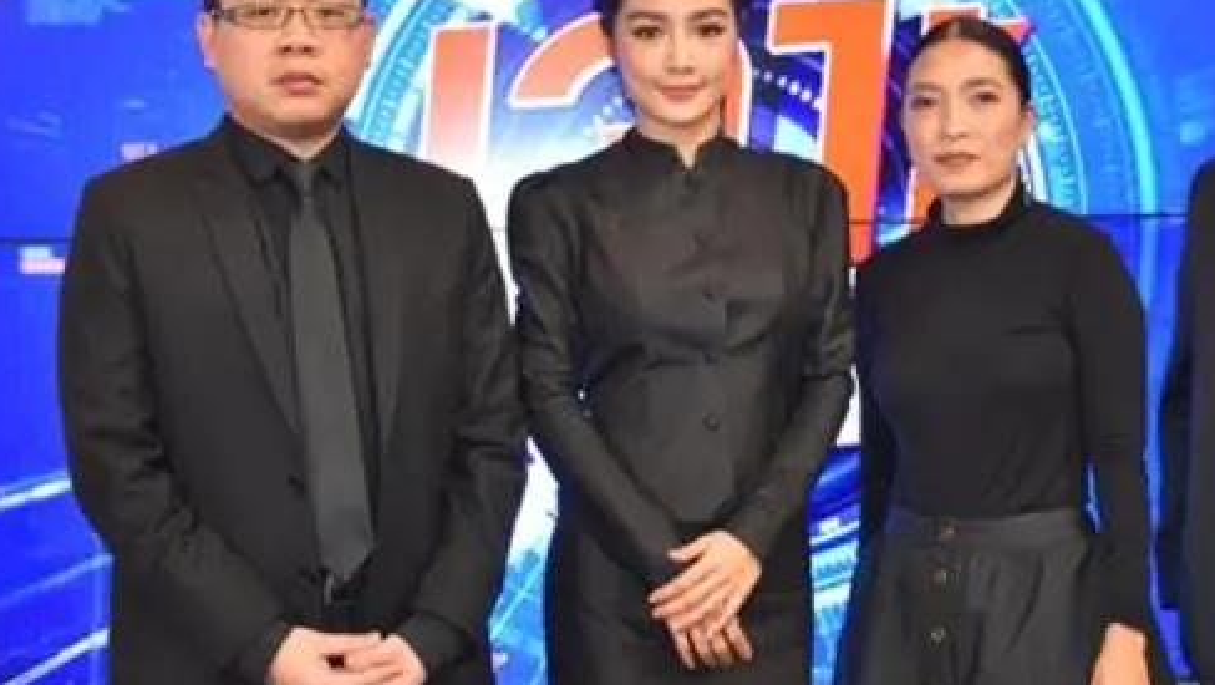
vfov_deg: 15.5
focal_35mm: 78
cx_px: 757
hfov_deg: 27.1
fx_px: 2509
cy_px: 305
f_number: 4.2
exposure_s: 1/80
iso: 800
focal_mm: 31
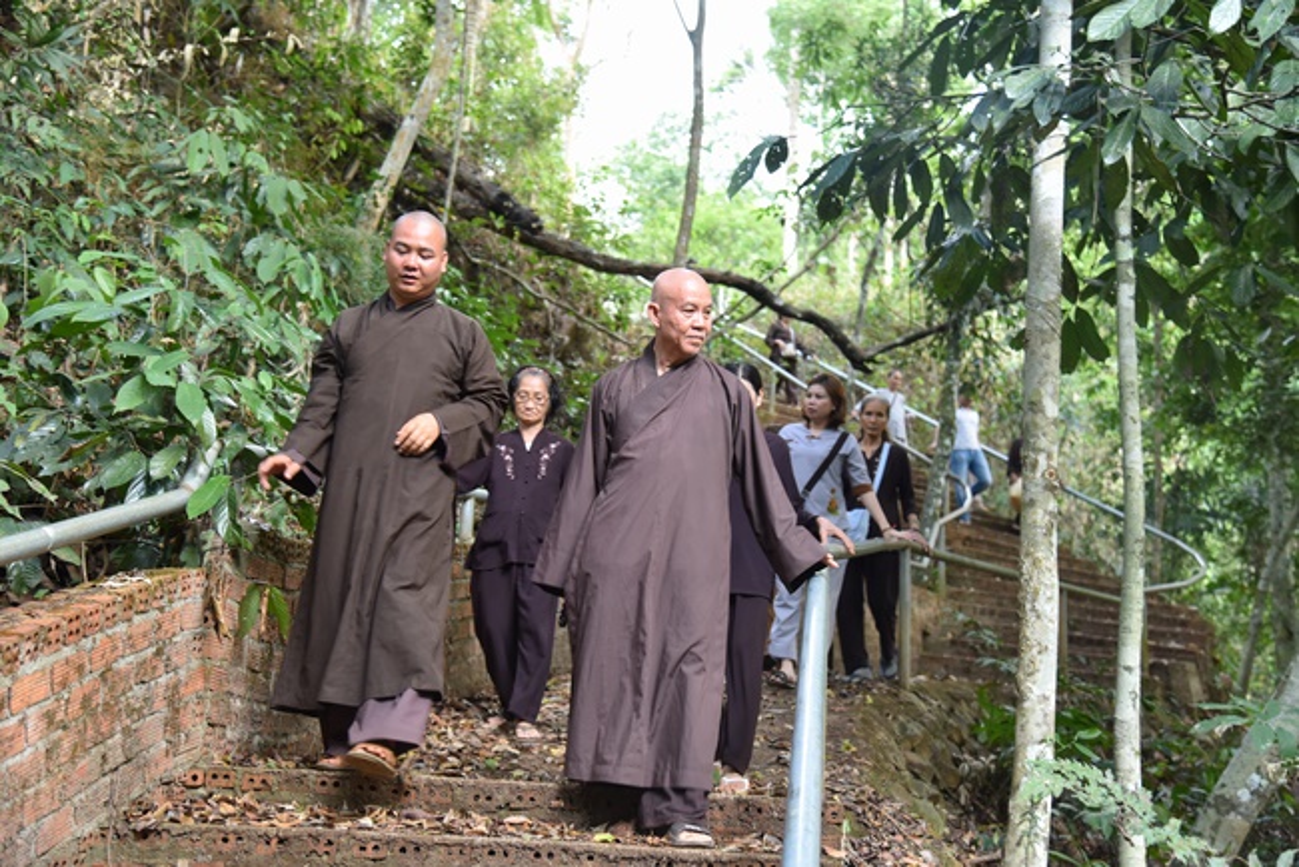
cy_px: 434
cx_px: 650
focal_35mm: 48
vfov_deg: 28.1
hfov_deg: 41.1
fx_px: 1733
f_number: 4
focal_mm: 48
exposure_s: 1/60
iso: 800
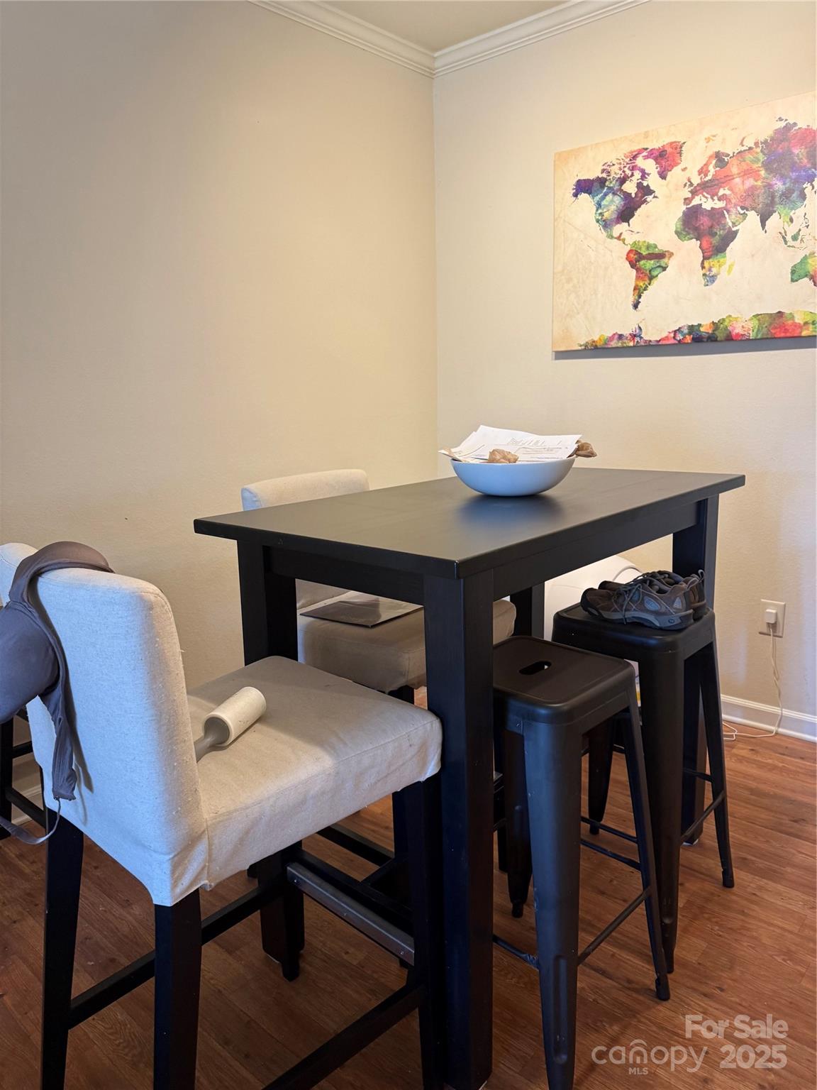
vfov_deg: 71.6
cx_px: 408
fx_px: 755
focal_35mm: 24
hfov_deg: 56.8
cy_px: 545
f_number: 1.78
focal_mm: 6.76
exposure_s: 1/60
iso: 200
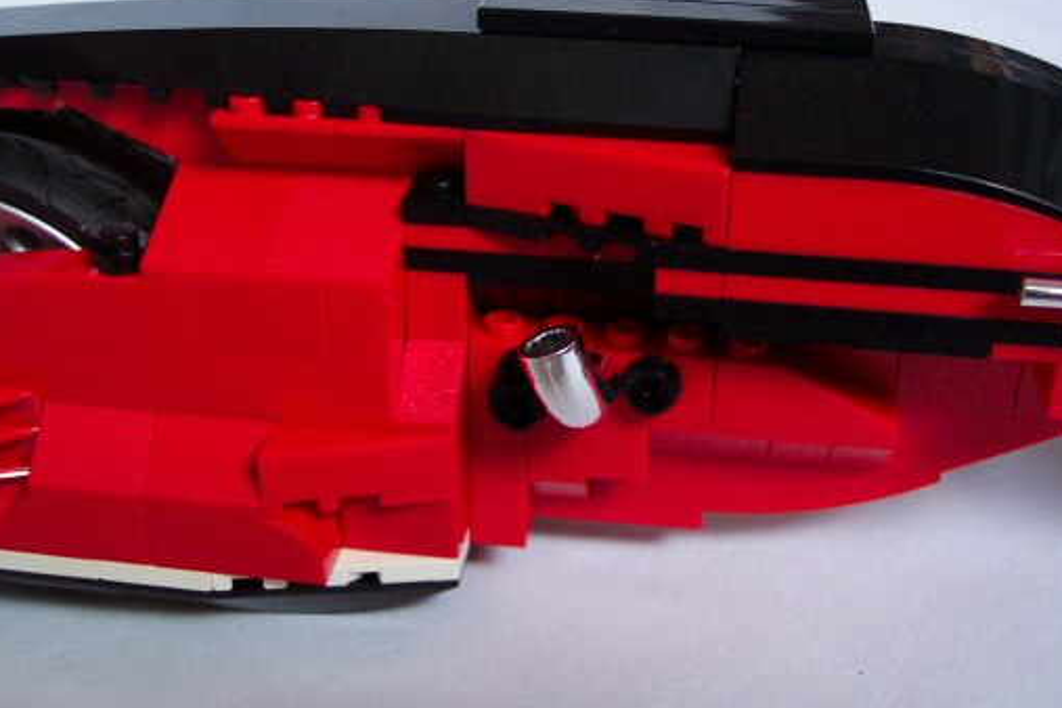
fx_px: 1416
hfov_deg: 41.1
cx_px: 551
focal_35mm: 48
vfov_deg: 28.1
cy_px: 317
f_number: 2.8
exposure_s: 1/30
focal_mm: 8
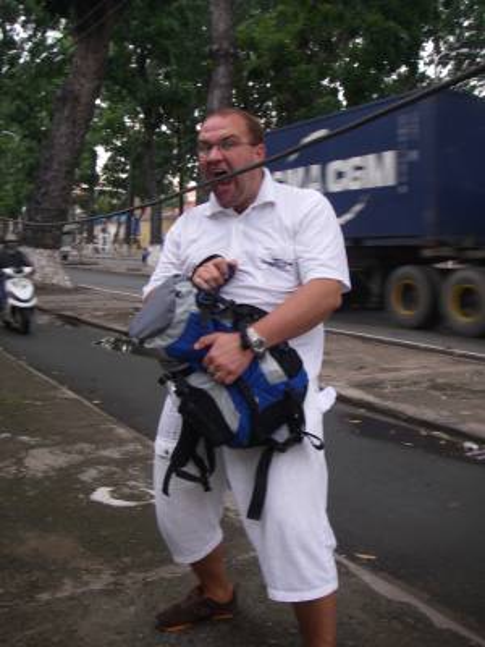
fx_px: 710
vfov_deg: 49.0
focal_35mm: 38
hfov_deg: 37.7
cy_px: 324
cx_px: 242
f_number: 3.3
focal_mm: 6.3
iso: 80
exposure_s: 1/50
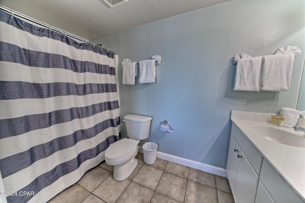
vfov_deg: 90.0
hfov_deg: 112.6
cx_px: 152
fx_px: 102
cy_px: 102
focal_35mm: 12
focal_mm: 12
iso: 500
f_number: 8
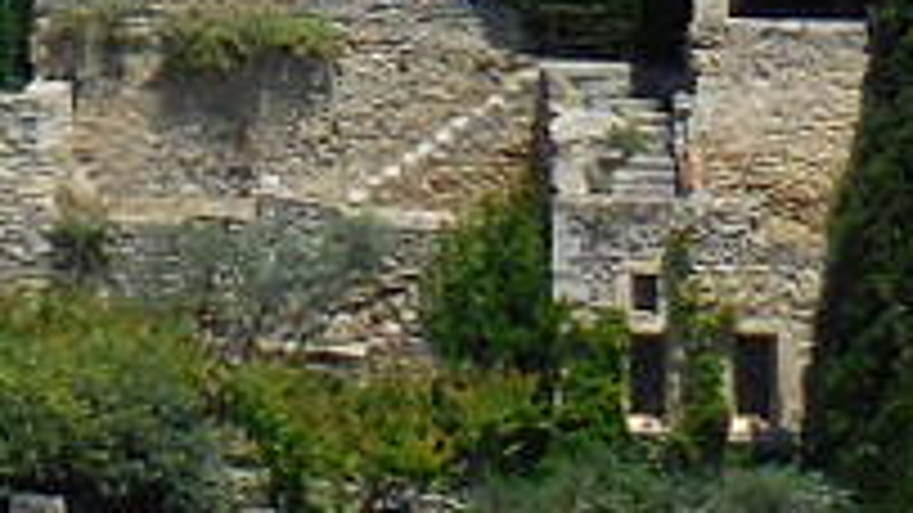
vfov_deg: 2.3
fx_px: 12705
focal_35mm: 525
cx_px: -2519
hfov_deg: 3.9
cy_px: -1251
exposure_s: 1/1000
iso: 125
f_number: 4.5
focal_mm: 11
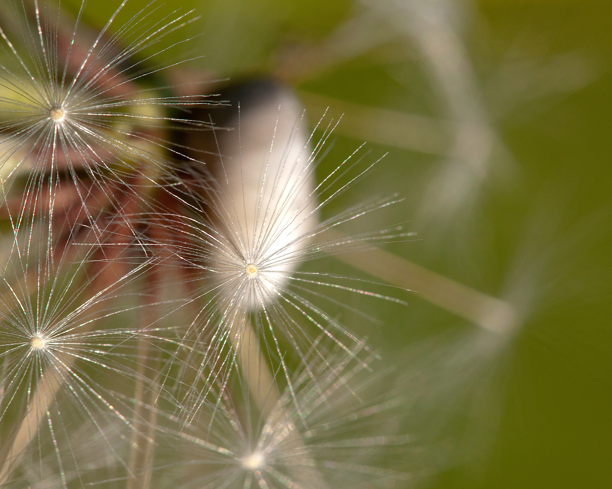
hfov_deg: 7.3
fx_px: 4782
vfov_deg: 5.9
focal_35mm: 264
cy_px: 239
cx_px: 284
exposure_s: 1/320
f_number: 13
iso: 640
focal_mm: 150
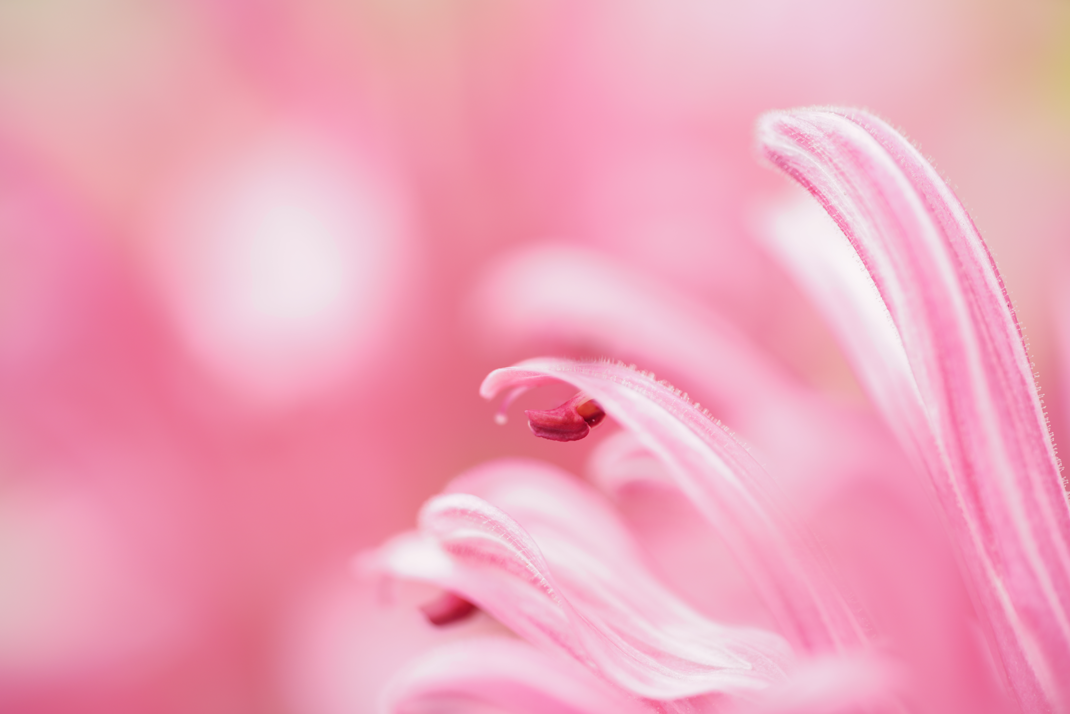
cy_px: 357
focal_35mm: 110
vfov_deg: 12.5
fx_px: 3270
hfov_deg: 18.6
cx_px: 535
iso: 200
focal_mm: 110
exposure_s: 1/80
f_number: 2.5
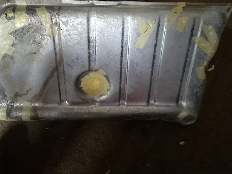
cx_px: 110
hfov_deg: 60.0
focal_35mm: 30
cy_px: 76
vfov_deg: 46.7
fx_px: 201
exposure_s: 1/25
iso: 500
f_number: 2.2
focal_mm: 3.83
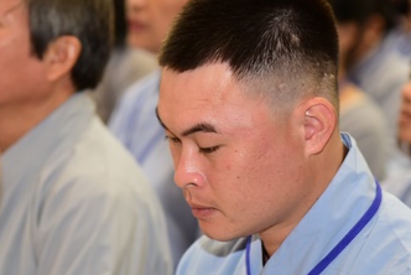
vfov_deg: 5.9
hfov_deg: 8.8
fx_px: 2685
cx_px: 178
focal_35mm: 235
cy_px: 161
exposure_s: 1/50
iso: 800
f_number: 4
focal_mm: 120
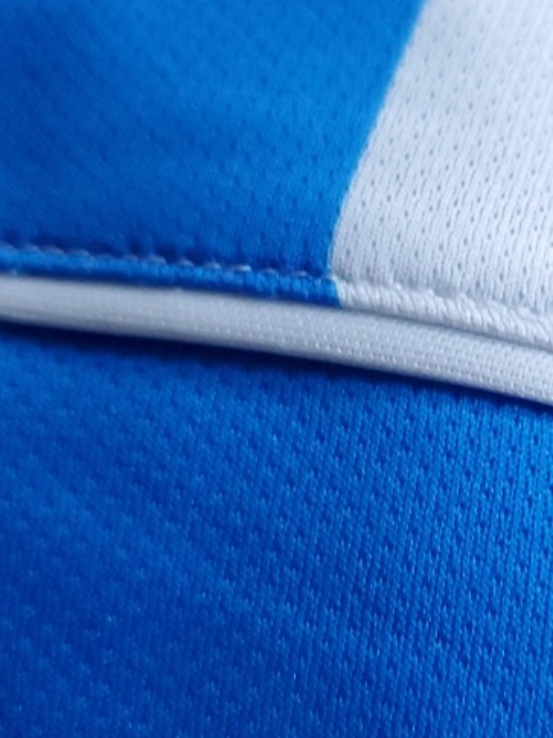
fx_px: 1235
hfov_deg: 24.1
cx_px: 555
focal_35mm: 58
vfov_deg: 33.2
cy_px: 406
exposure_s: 1/30
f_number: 1.5
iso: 200
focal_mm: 4.3
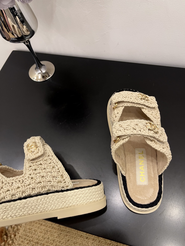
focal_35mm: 26
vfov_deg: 67.3
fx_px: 185
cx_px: 92
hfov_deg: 53.1
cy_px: 123
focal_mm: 5.1
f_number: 1.6
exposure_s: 1/50
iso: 160
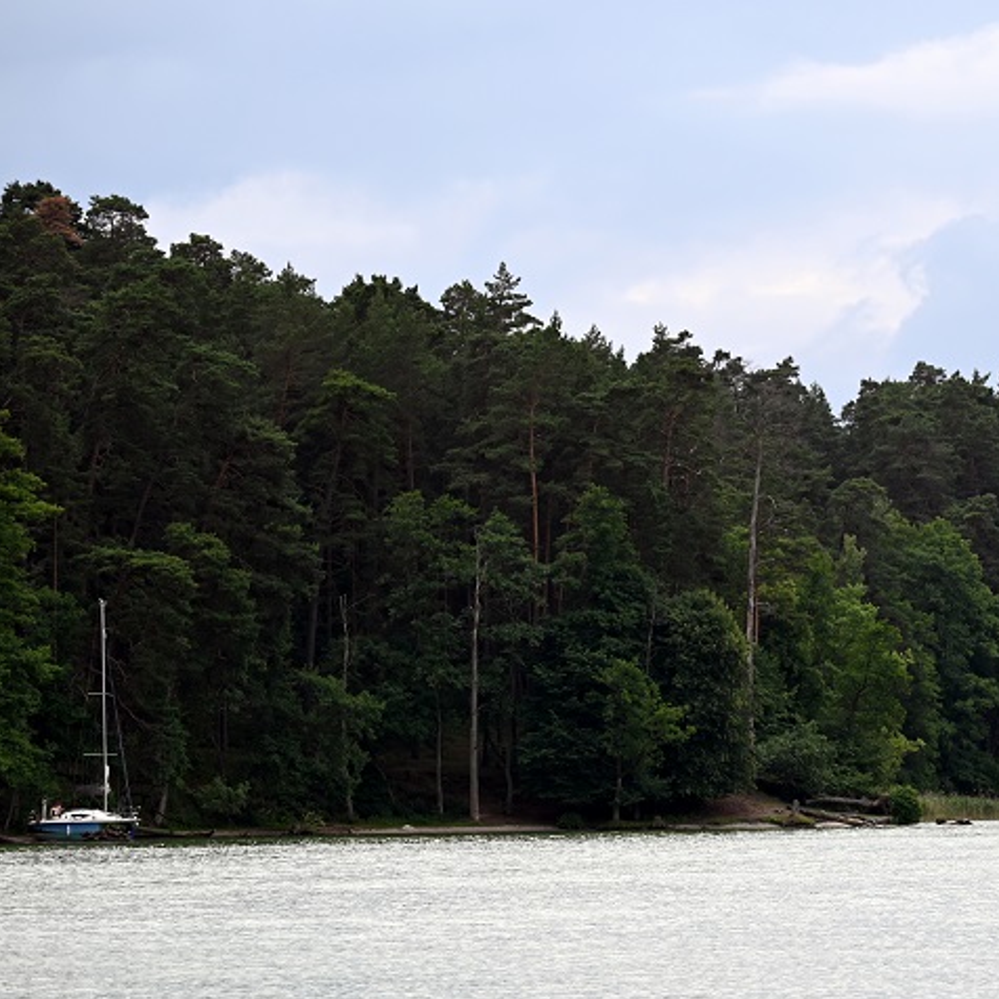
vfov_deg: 9.2
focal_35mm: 190
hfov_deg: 9.2
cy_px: 581
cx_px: 947
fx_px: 6204
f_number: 5.6
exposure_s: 1/500
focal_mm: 112
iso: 140
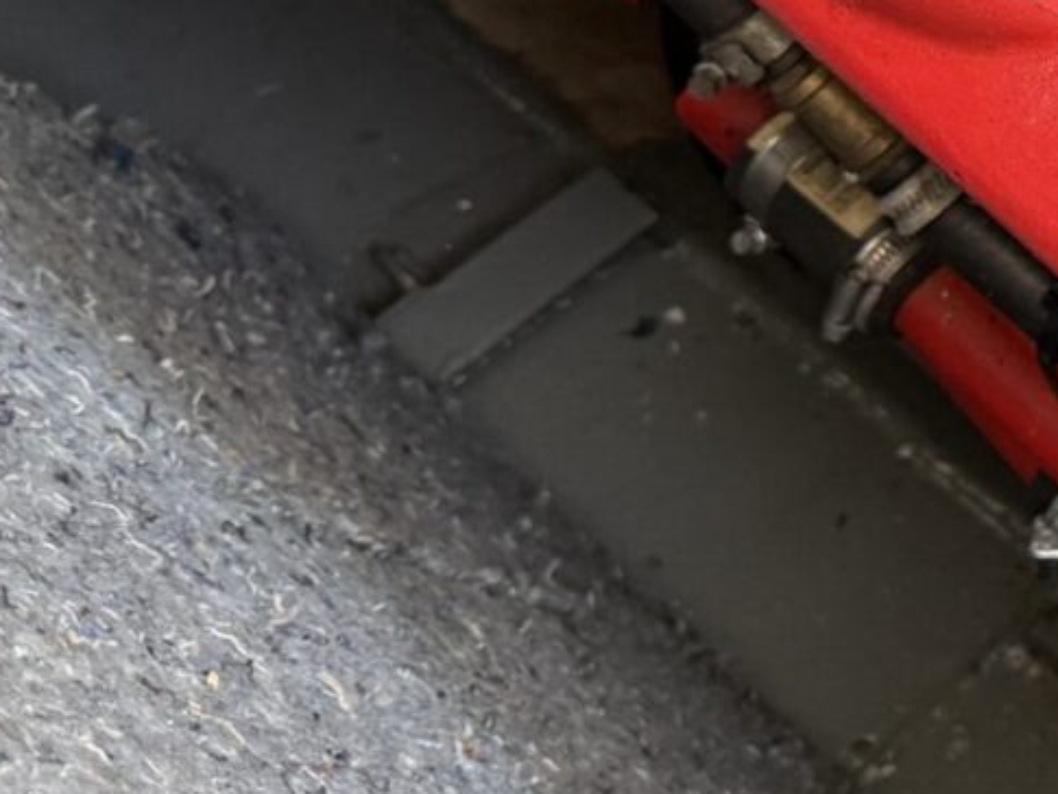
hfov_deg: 17.2
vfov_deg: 14.6
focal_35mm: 99
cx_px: 1736
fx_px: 3027
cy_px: -57
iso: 250
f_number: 1.78
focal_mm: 6.76
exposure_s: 1/60
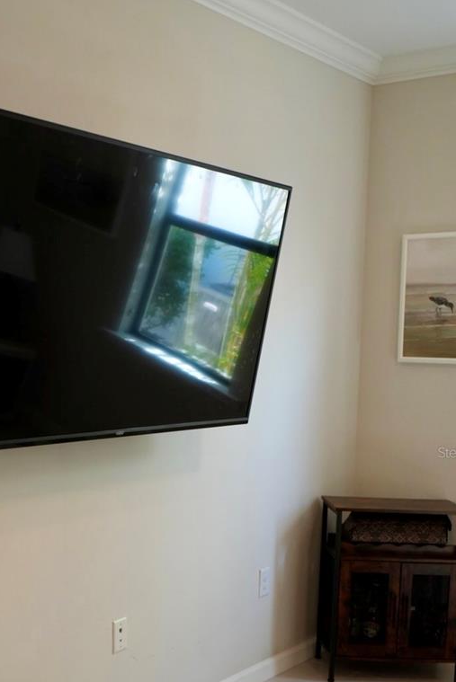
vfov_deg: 39.9
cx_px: 141
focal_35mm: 49
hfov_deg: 27.3
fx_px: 930
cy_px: 452
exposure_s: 1/160
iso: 1600
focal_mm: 31
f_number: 3.5
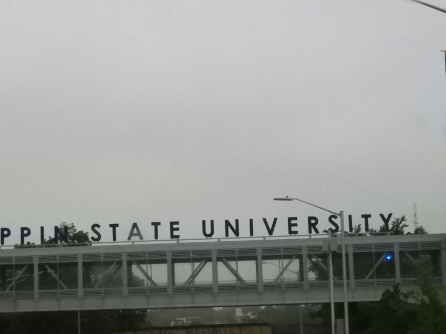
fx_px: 1005
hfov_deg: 24.9
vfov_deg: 18.9
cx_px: 163
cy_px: 209
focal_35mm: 78
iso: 1600
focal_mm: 8.1
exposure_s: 1/1600
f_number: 4
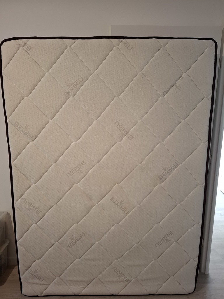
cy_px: 150
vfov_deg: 73.9
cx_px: 112
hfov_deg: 58.9
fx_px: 198
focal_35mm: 23
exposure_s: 1/33
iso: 320
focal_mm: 5.54
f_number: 1.8
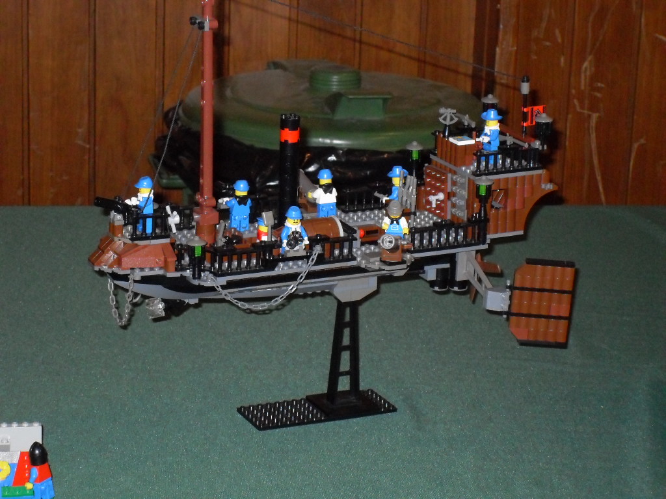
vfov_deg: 13.3
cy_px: 250
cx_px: 333
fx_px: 2136
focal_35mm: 111
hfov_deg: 17.7
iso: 400
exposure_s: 1/90
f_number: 5.2
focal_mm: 18.1
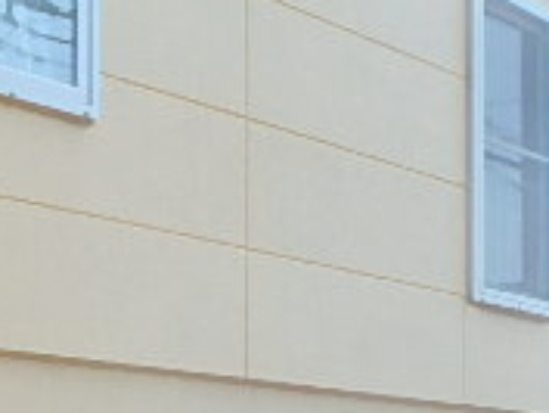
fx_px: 1206
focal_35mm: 76
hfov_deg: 23.9
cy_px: 568
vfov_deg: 17.9
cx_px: -65
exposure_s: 1/640
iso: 125
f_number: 3.5
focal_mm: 3.7
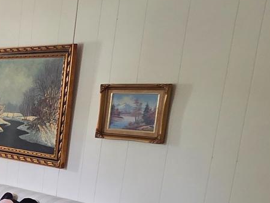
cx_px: -210
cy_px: 193
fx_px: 460
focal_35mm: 59
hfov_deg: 21.7
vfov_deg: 23.9
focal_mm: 2.2
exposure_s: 1/60
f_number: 2.2
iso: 160
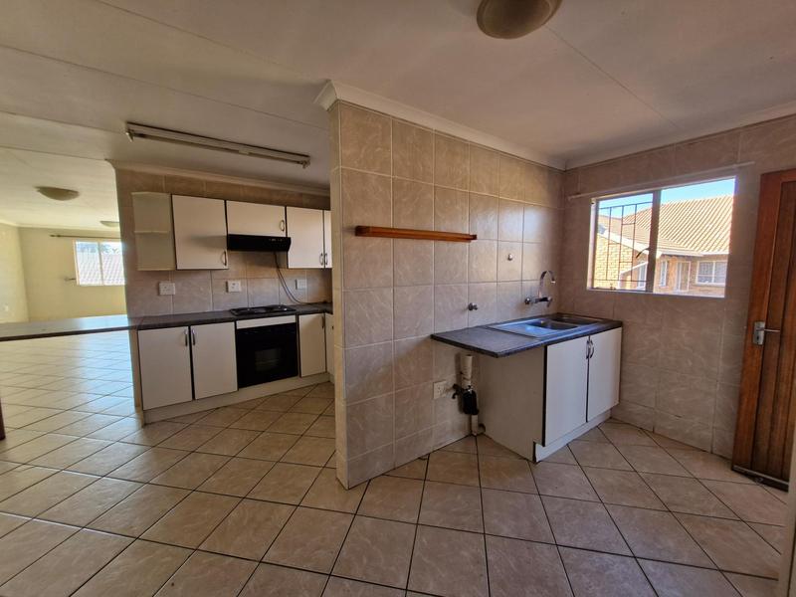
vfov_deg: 89.9
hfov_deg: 106.2
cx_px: 398
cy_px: 298
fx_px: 299
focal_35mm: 13
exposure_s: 1/50
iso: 50
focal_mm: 1.74
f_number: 2.2
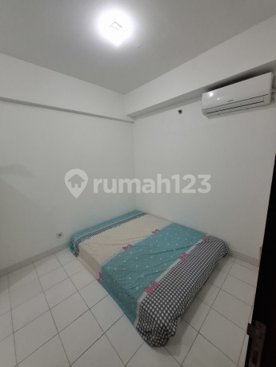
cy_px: 184
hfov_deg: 89.9
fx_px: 138
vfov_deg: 106.2
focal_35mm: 13
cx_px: 138
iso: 250
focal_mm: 1.74
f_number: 2.2
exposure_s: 1/25
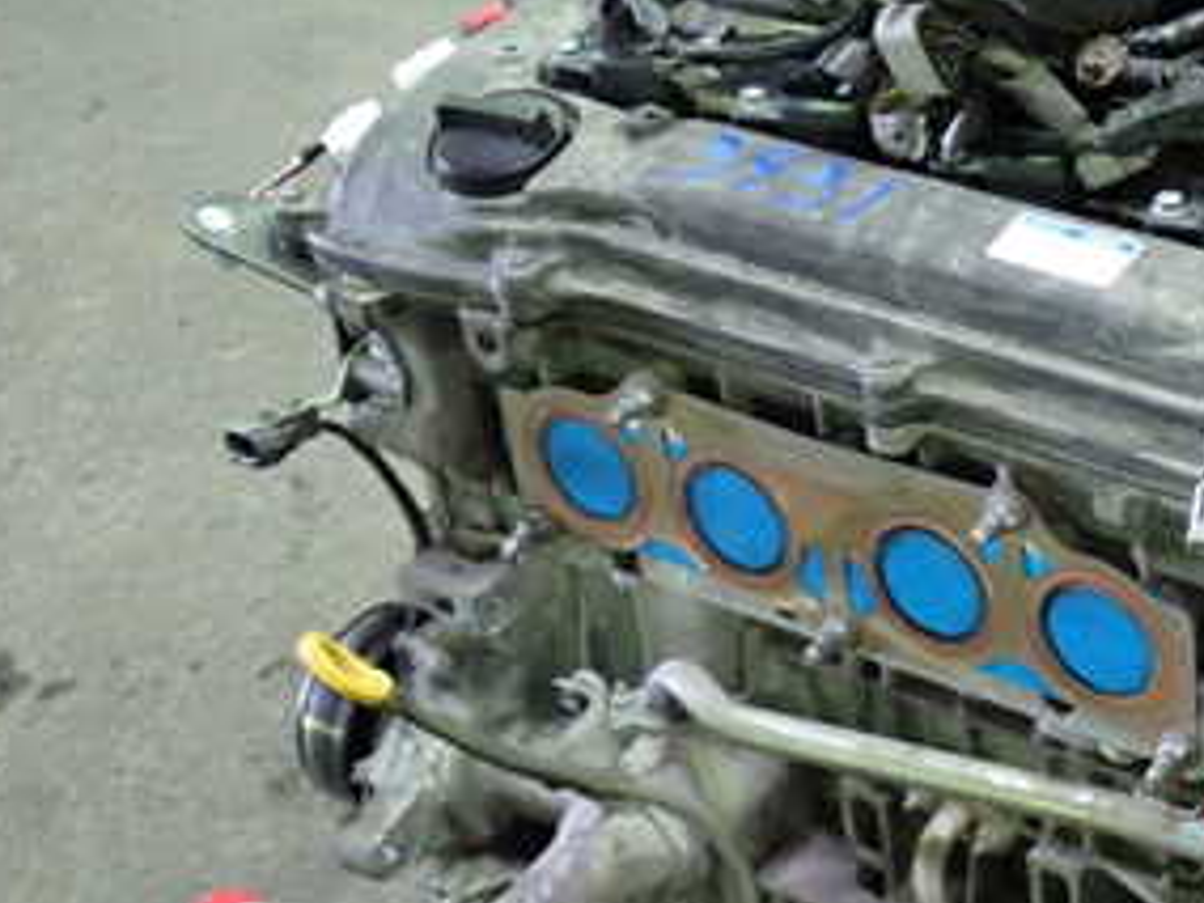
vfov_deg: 19.4
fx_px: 2643
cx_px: 1212
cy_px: 500
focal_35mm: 76
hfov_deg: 24.5
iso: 800
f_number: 2.5
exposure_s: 1/25
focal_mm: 6.37
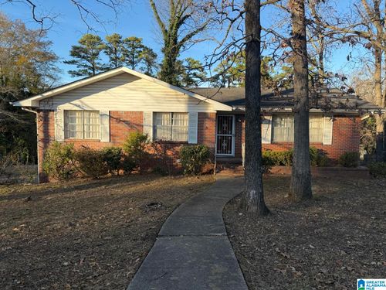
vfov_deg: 56.8
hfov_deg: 71.6
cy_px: 145
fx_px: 268
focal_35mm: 24
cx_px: 193
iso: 80
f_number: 1.78
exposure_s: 1/1192
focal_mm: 6.76
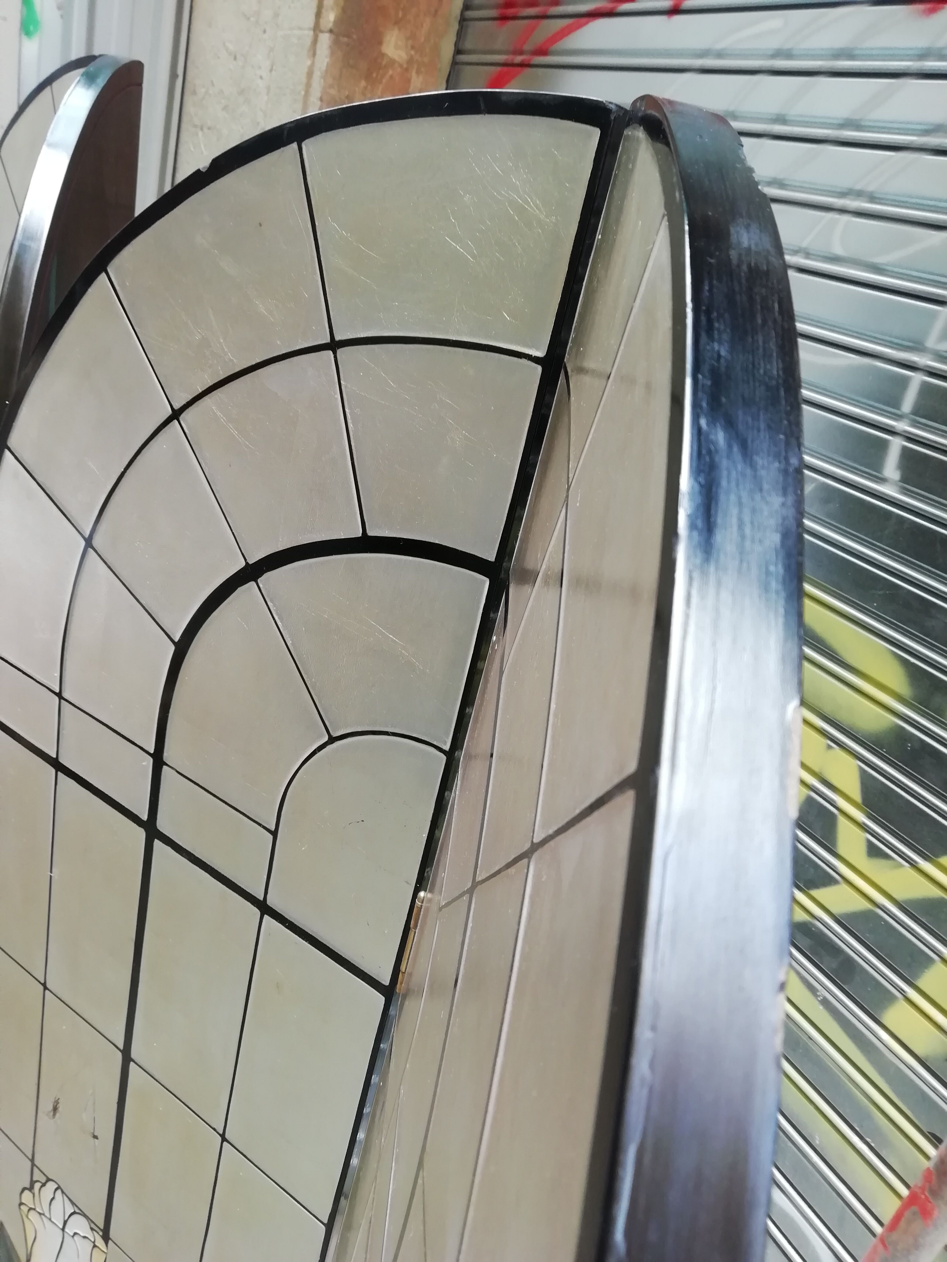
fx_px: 948
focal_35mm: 26
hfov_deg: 53.1
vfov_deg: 67.3
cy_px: 631
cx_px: 474
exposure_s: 1/50
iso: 100
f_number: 2.2
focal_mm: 3.46
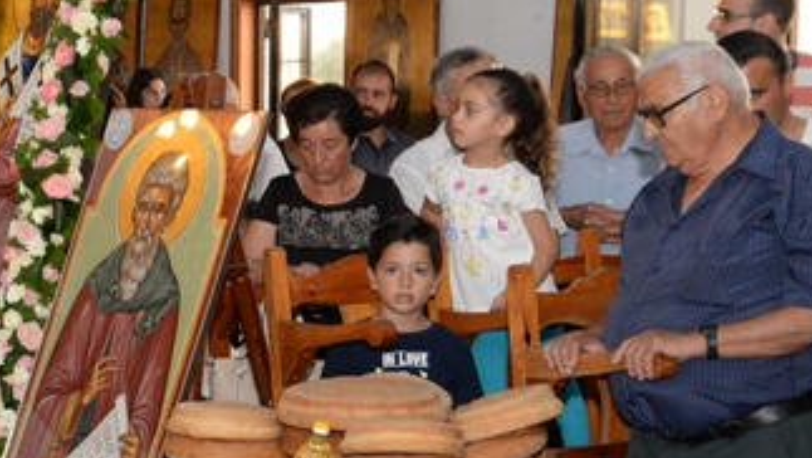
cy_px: 361
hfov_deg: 17.7
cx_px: -297
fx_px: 2412
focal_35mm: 112
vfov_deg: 10.8
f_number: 6.3
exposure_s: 1/50
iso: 800
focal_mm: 36
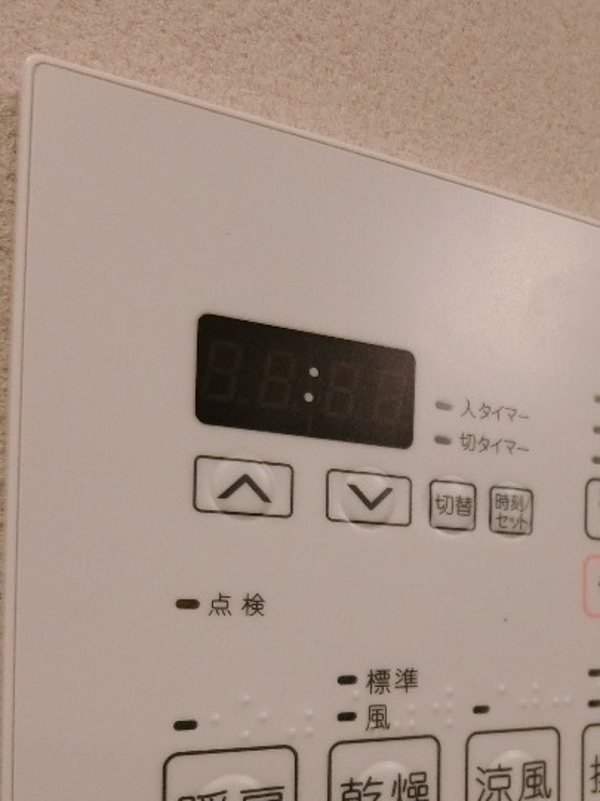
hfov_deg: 38.0
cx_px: 492
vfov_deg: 49.5
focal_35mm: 36
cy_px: 592
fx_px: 832
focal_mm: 4.06
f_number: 2.7
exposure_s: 1/125
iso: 320
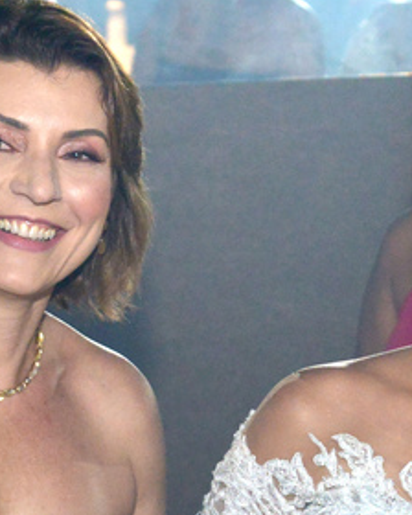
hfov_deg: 7.3
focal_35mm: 209
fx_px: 3186
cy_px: 529
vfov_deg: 9.2
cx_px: 533
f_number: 5
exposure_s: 1/60
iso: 2200
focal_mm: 52
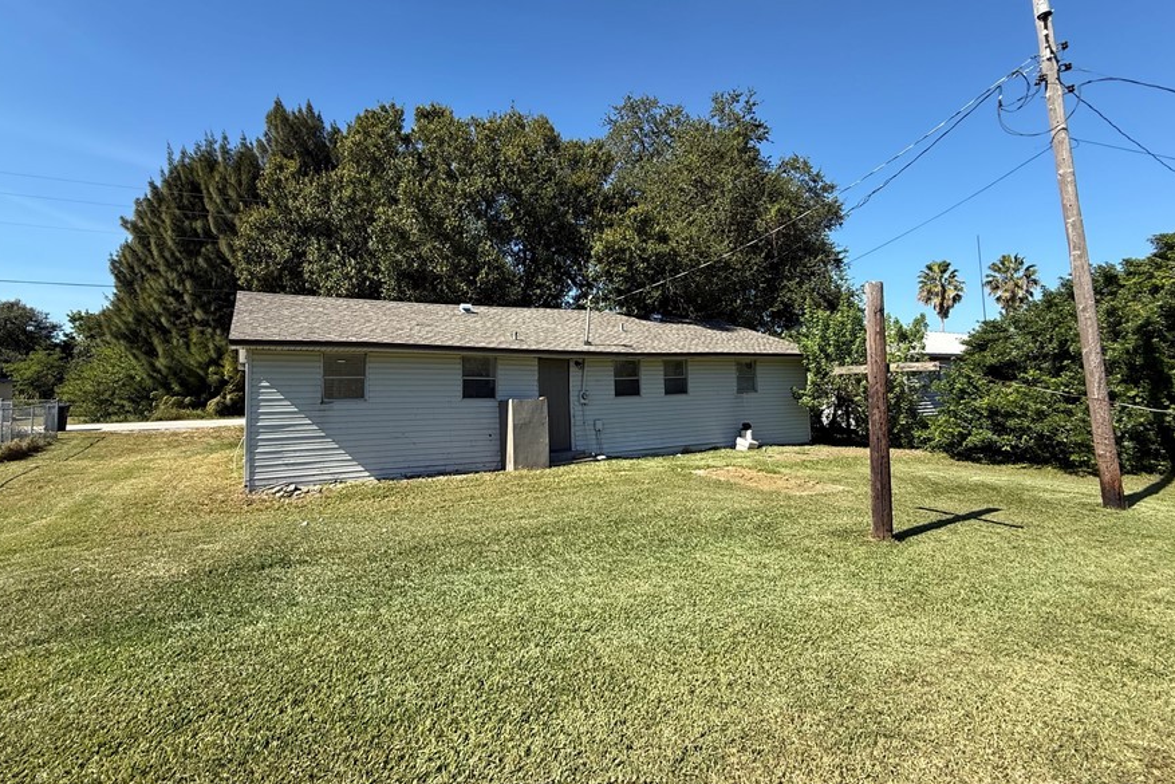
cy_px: 354
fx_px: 555
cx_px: 540
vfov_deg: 70.3
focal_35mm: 17
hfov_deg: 93.1
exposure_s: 1/928
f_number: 2.2
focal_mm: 2.22
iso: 50
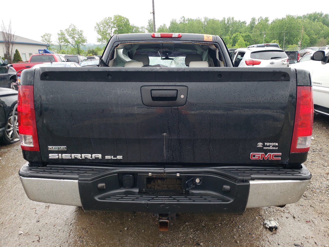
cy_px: 124
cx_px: 164
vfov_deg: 53.1
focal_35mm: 26
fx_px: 247
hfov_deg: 67.3
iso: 50
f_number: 1.5
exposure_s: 1/179
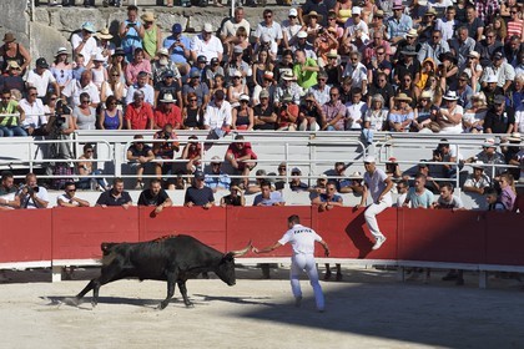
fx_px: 2911
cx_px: 262
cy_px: 174
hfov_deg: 10.3
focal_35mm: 200
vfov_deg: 6.9
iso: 200
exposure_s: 1/1000
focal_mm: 200
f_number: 7.1
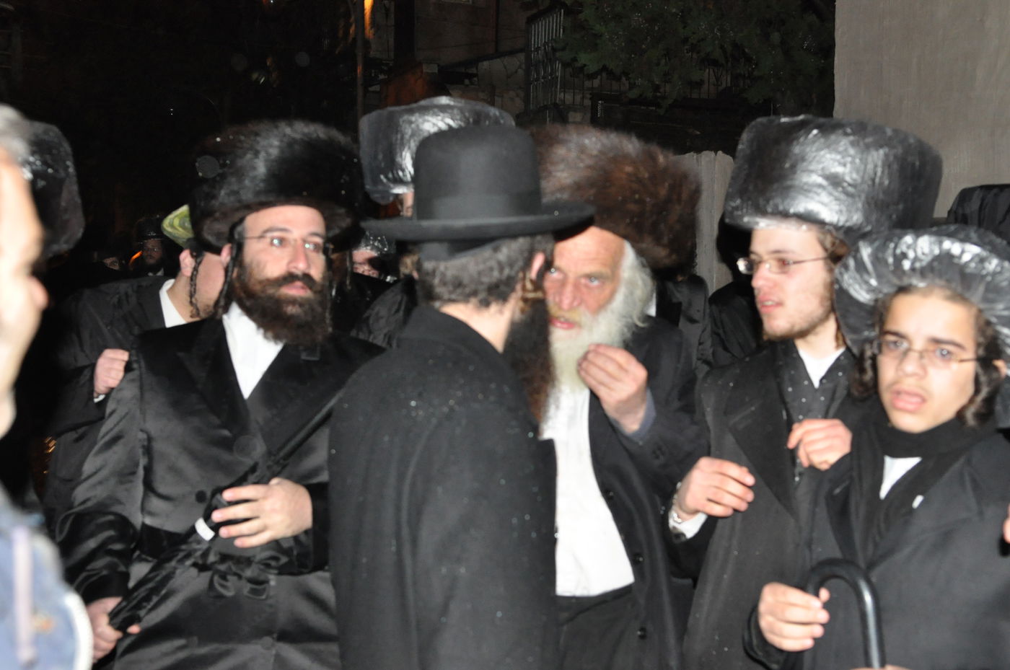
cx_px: 505
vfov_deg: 28.9
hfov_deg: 42.4
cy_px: 335
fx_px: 1303
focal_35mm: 46
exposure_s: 1/60
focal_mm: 31
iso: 2000
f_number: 5
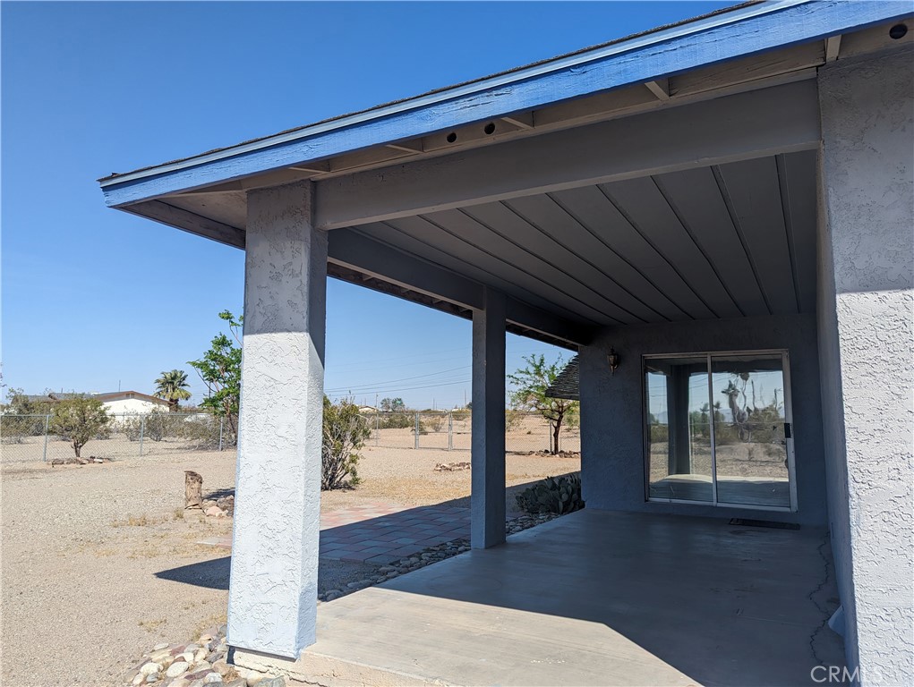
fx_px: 634
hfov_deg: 71.5
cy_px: 344
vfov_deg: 56.9
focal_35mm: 24
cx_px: 457
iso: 47
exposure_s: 1/2358
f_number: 1.85
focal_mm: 6.81
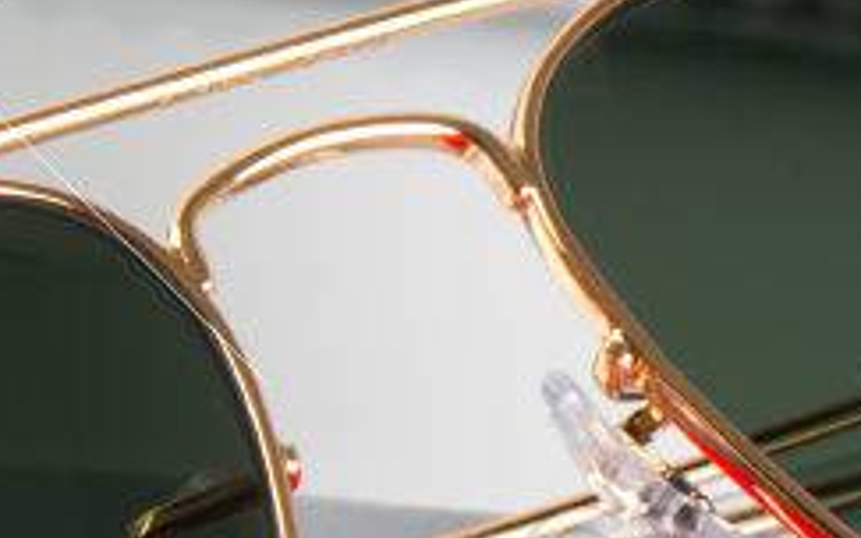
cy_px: 547
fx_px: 13425
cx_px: -71
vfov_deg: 2.3
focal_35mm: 572
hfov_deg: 3.7
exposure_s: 1/160
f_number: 20
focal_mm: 105
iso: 200
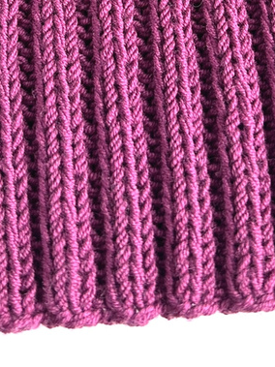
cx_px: 137
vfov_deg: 21.9
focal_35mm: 76
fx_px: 805
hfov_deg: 19.4
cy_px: -161
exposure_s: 1/121
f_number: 1.78
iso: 160
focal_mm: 6.86
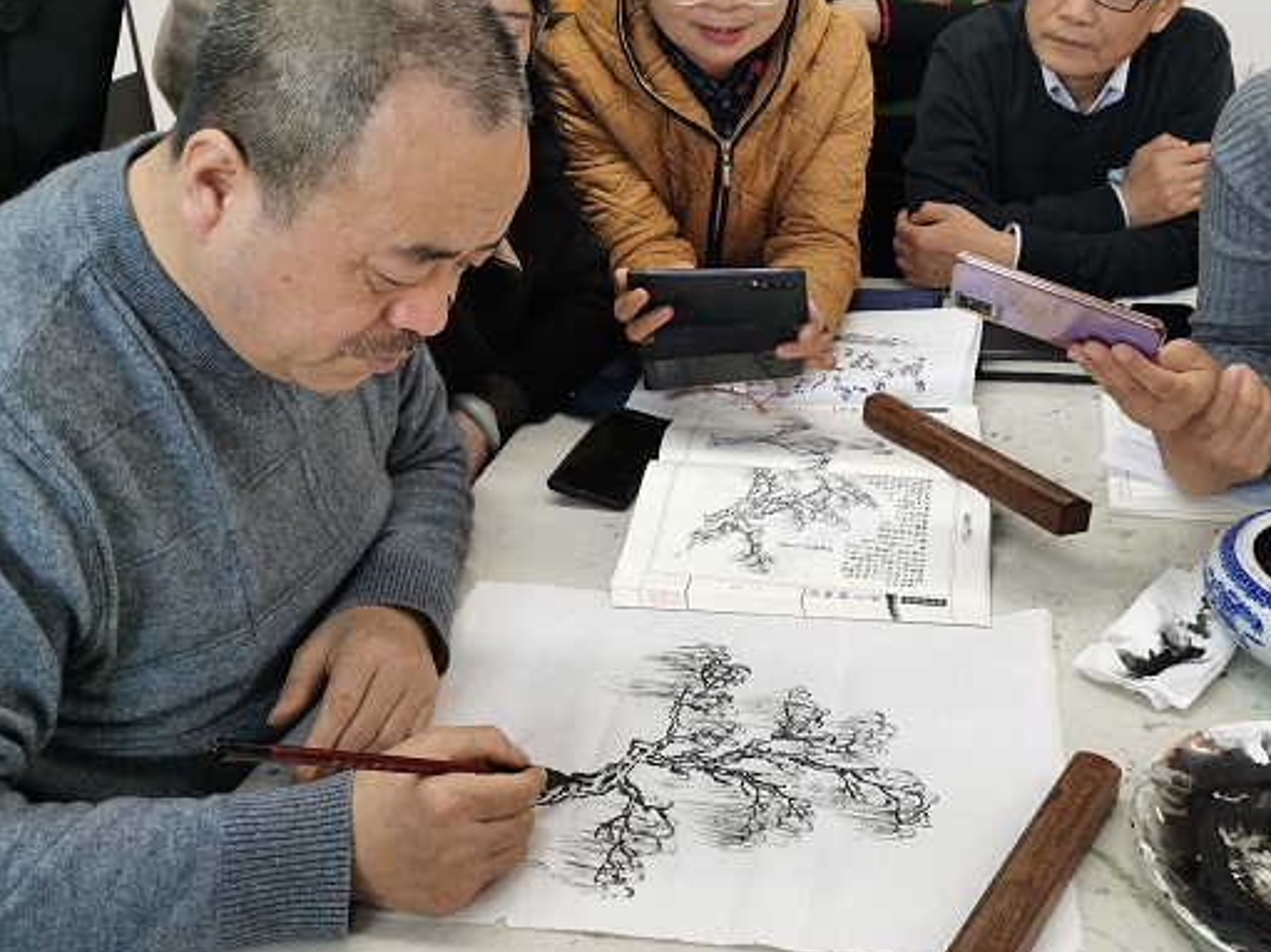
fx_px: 1358
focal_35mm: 37
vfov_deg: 38.6
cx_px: 828
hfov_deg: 49.4
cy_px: 426
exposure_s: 1/50
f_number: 1.6
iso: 160
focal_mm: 5.56
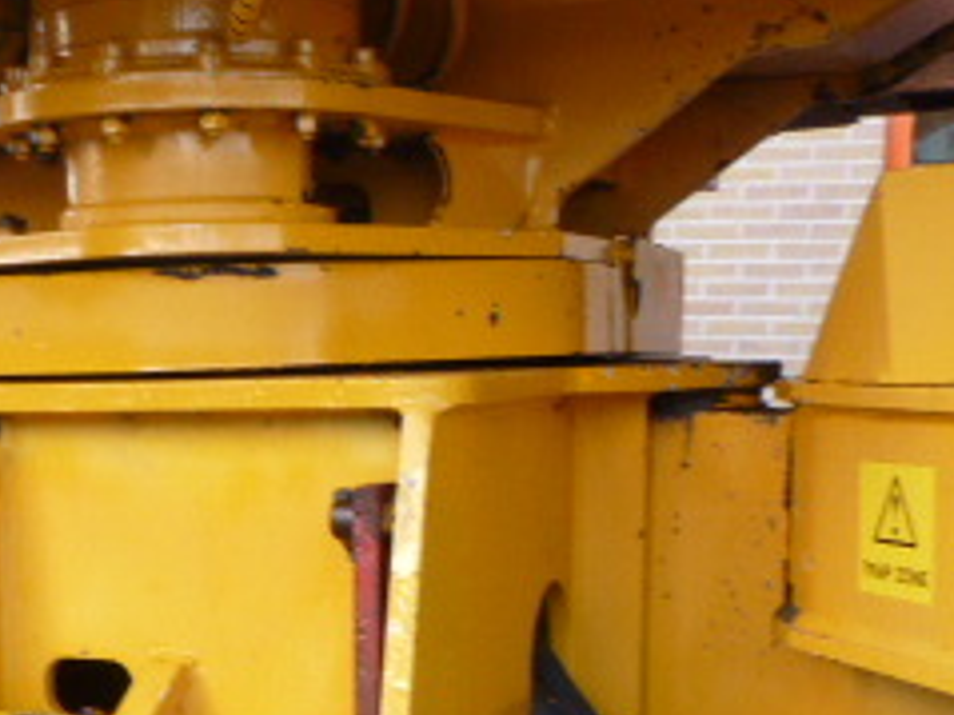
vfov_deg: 21.2
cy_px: 703
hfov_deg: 28.4
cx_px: 192
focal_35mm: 67
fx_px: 1846
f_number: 3.9
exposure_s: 1/60
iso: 125
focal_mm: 4.5
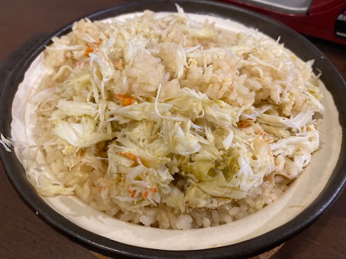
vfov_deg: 53.1
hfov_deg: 67.3
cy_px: 130
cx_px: 173
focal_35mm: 26
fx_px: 260
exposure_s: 1/50
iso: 320
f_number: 1.8
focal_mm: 4.25
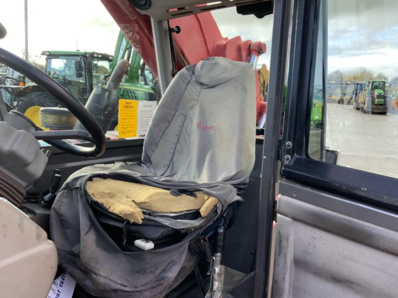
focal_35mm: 29
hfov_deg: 61.7
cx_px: 199
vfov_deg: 48.2
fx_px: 333
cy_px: 149
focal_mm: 3
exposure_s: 1/123
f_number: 1.8
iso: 16
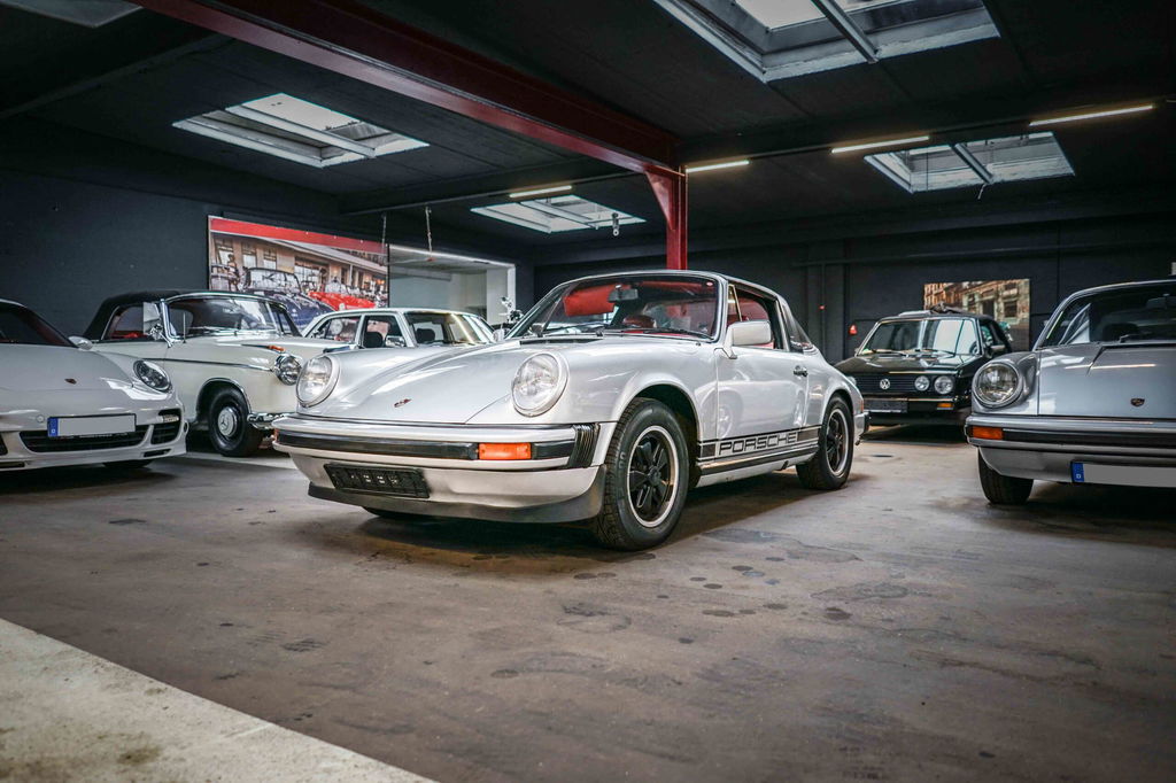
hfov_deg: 65.5
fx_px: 914
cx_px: 588
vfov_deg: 46.4
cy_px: 392
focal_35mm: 28
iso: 400
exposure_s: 1/80
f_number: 2.5
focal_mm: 28
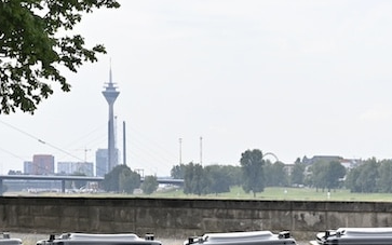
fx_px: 1475
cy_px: 293
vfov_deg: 9.4
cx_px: 365
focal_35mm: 138
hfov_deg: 15.0
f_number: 8
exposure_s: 1/100
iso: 100
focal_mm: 48
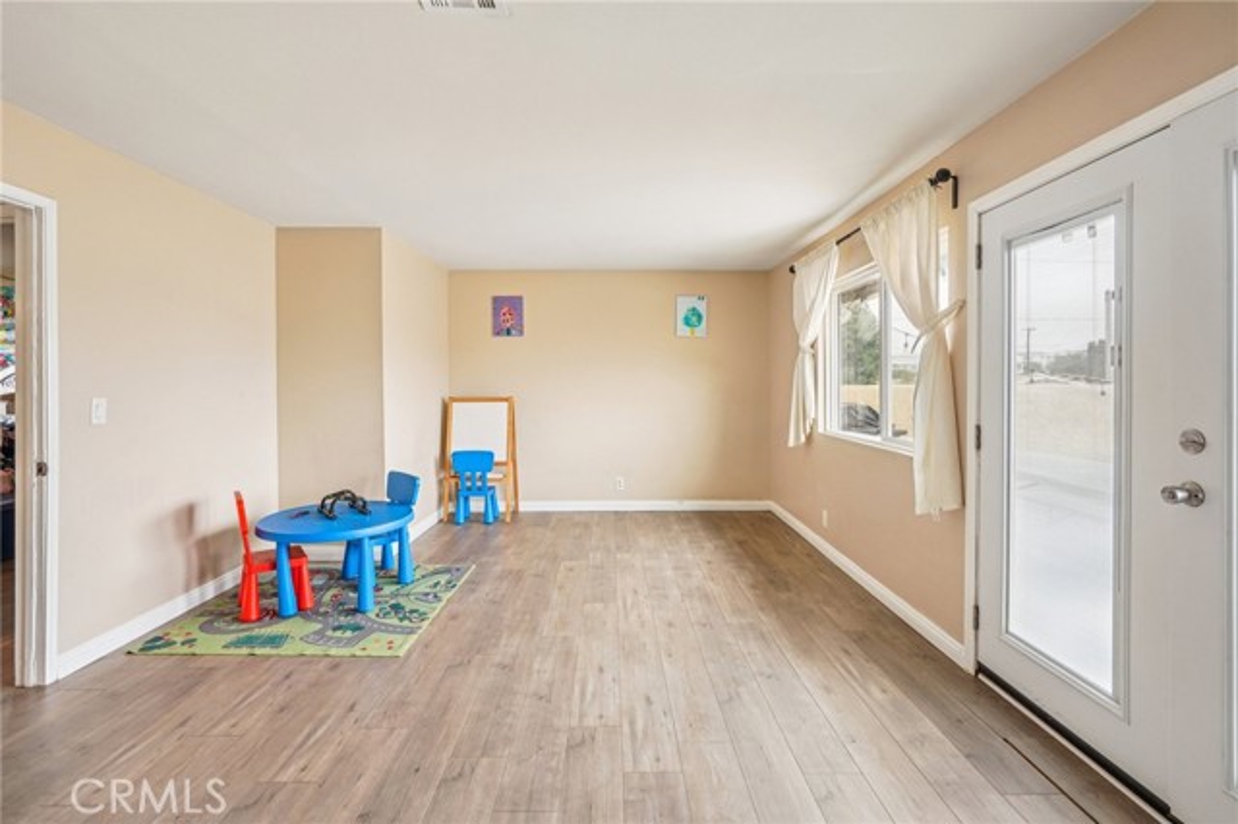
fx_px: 550
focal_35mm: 16
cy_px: 412
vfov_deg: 73.7
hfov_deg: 96.8
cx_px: 619
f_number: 8
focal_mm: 16
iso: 400
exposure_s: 1/25
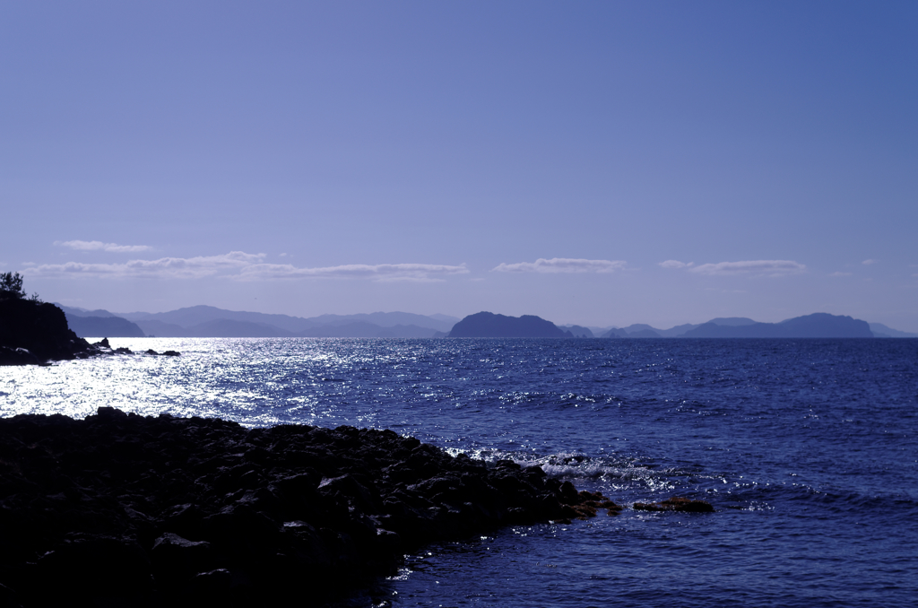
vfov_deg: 25.9
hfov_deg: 38.3
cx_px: 459
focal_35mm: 52
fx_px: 1323
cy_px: 304
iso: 100
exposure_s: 1/2000
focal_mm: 35
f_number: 5.6
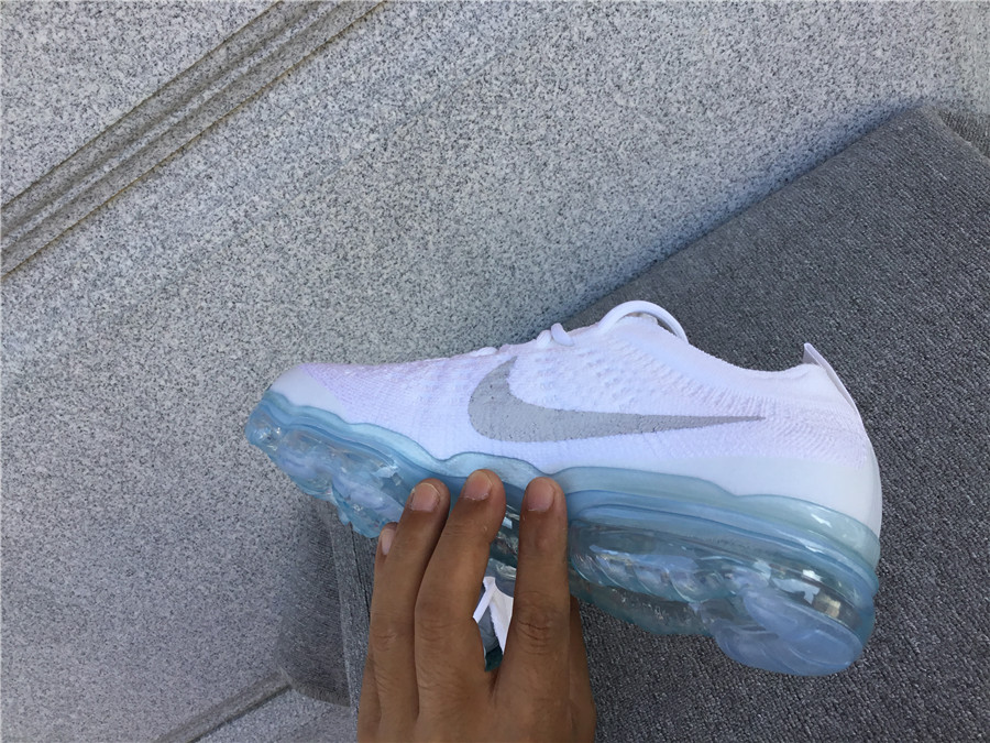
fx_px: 887
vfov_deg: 45.4
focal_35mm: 31
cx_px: 495
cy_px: 372
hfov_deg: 58.4
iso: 25
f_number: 2.4
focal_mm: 3.3
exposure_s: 1/282
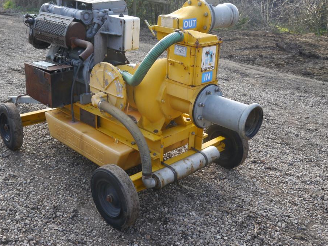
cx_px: 148
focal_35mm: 41
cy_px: 107
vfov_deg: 35.1
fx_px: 388
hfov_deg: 45.7
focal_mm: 18
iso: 160
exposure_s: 1/125
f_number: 5
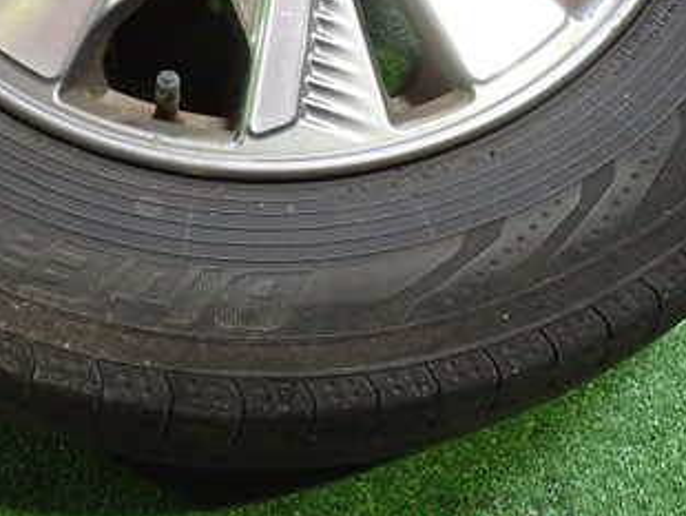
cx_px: 254
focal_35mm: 58
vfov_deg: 24.7
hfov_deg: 33.0
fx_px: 1150
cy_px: 80
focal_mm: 5.4
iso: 400
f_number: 2.3
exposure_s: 1/30
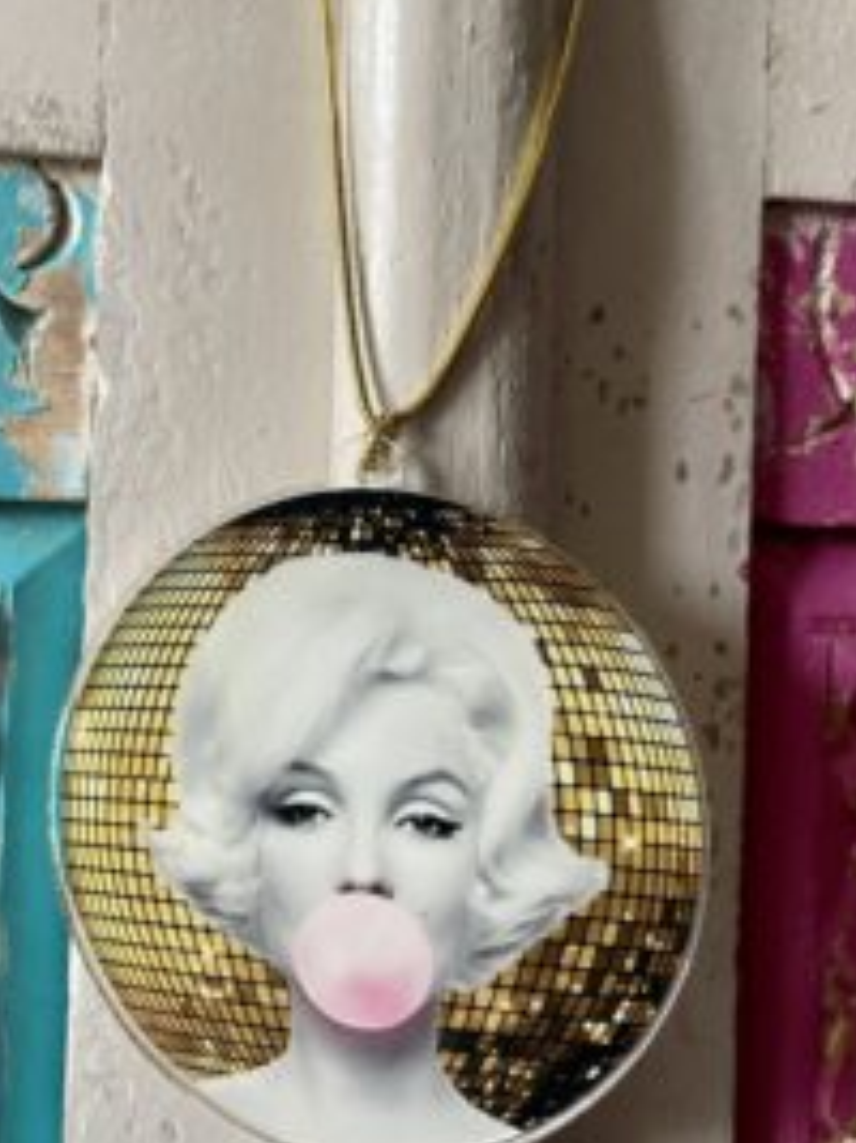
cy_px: 467
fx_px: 1287
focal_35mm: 39
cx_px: 385
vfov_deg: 47.6
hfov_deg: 36.8
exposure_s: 1/72
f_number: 1.6
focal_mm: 4.2
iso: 125
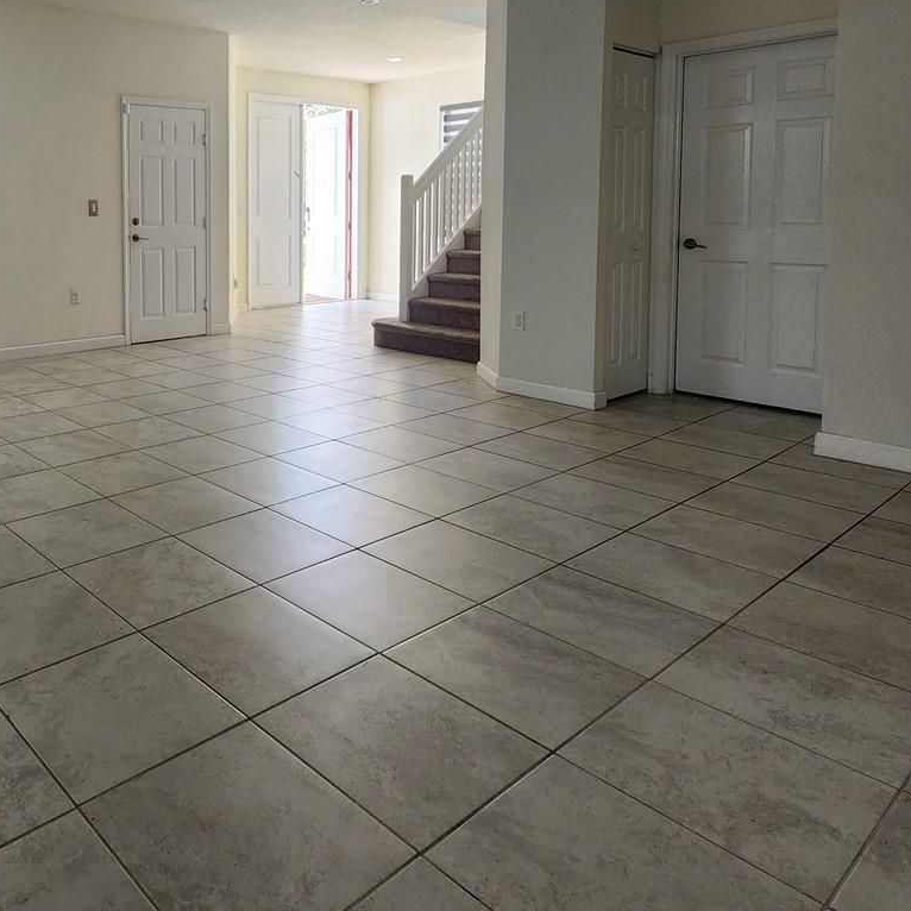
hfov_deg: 58.2
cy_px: 264
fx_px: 715
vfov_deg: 62.4
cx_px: 139
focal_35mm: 24
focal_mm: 2.2
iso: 125
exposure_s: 1/60
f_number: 2.2
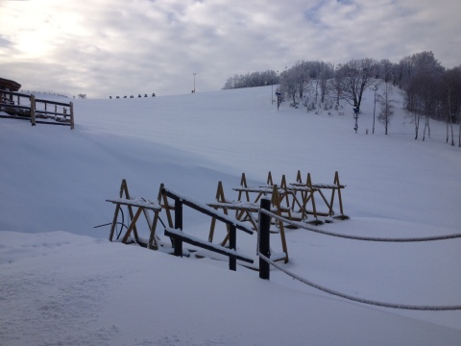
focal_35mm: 35
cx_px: 230
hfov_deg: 52.6
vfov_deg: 40.7
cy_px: 173
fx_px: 466
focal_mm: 4.28
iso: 50
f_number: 2.4
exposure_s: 1/1623
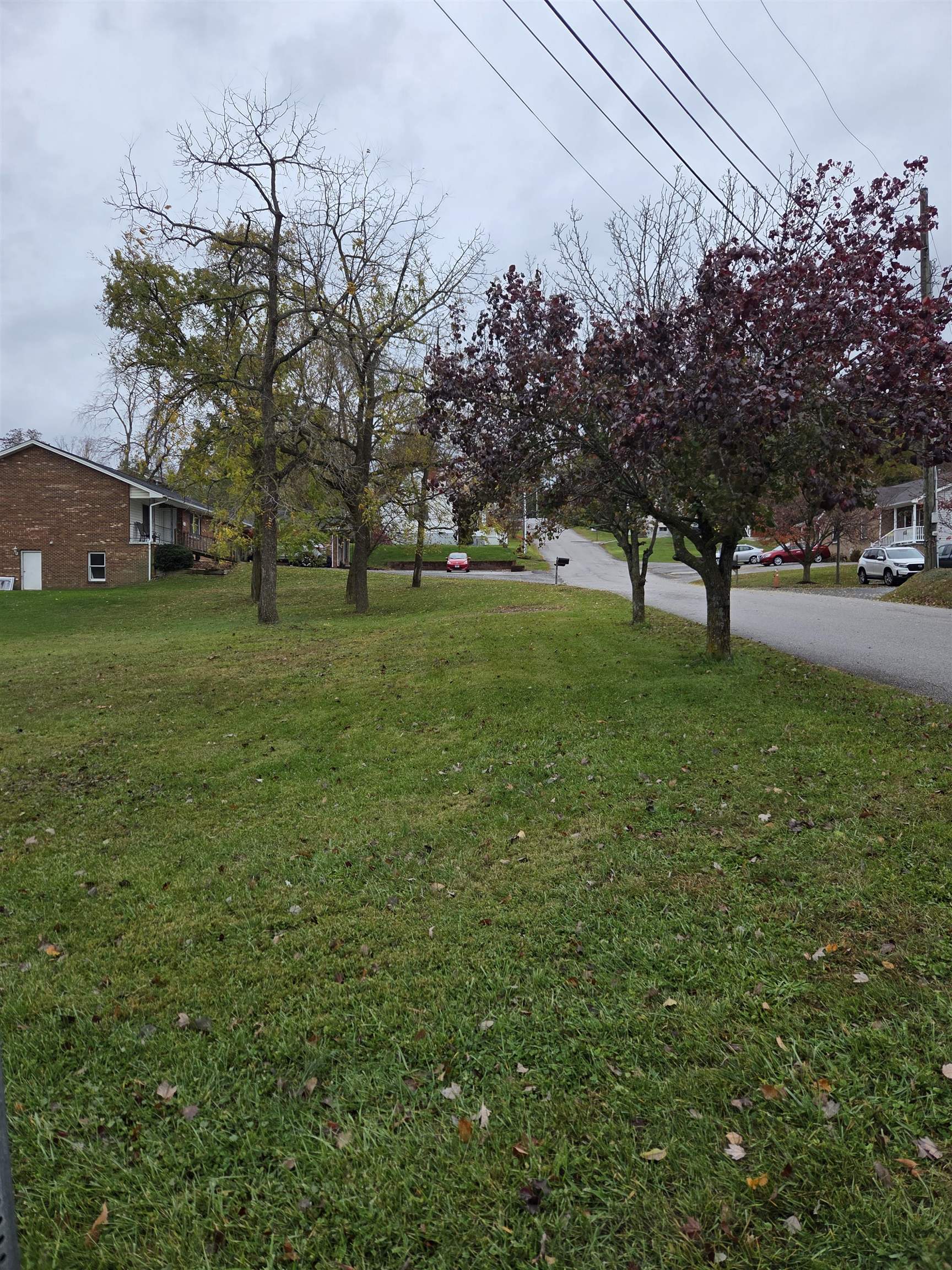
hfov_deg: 58.9
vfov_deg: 73.9
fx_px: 843
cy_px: 635
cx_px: 476
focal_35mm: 23
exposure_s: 1/1087
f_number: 1.8
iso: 80
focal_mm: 5.4
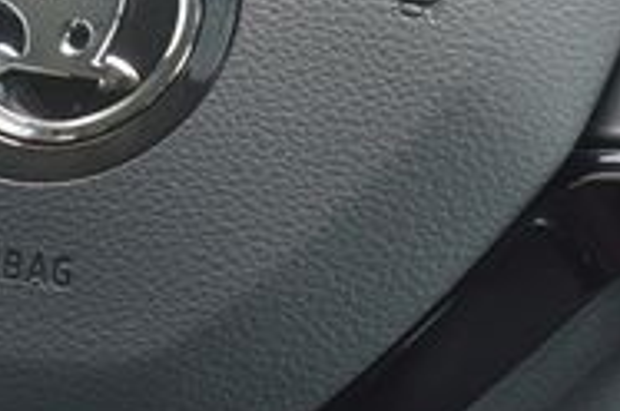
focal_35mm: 302
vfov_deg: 4.5
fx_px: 5192
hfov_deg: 6.8
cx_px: 96
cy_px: 103
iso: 500
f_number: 4.5
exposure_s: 1/80
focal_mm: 55
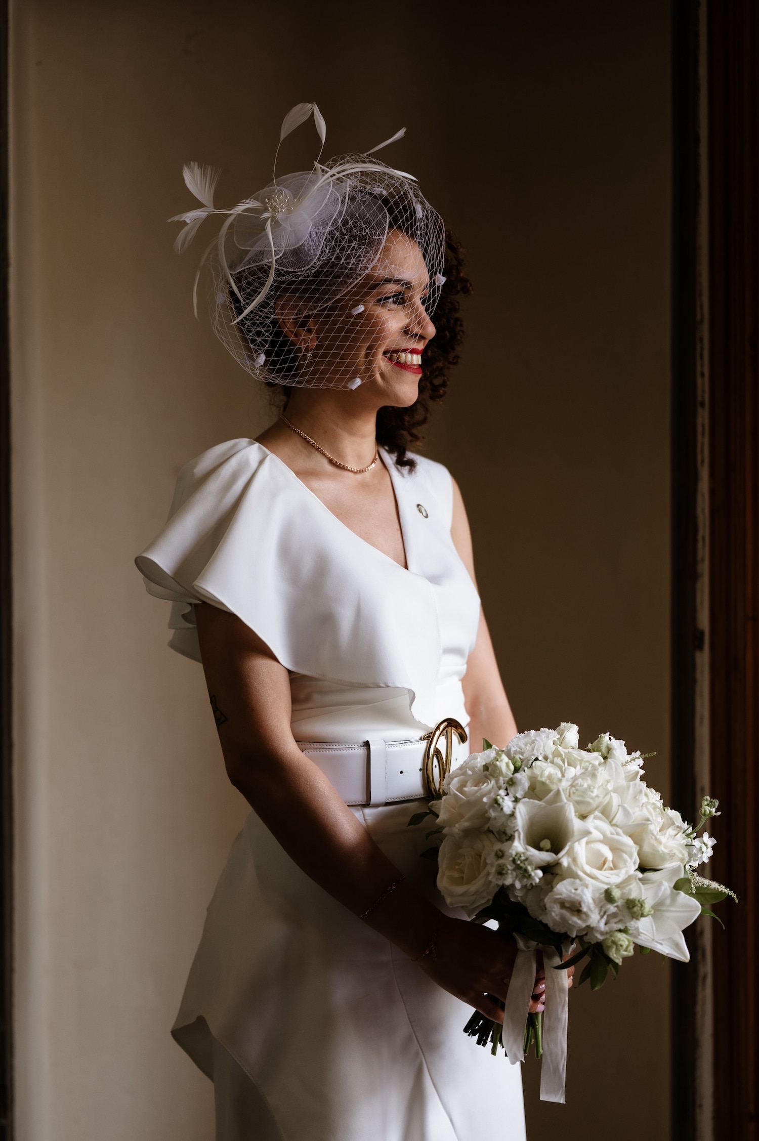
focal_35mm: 85
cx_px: 380
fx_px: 2692
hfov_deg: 16.0
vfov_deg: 23.9
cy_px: 570
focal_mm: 85
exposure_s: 1/320
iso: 800
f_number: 2
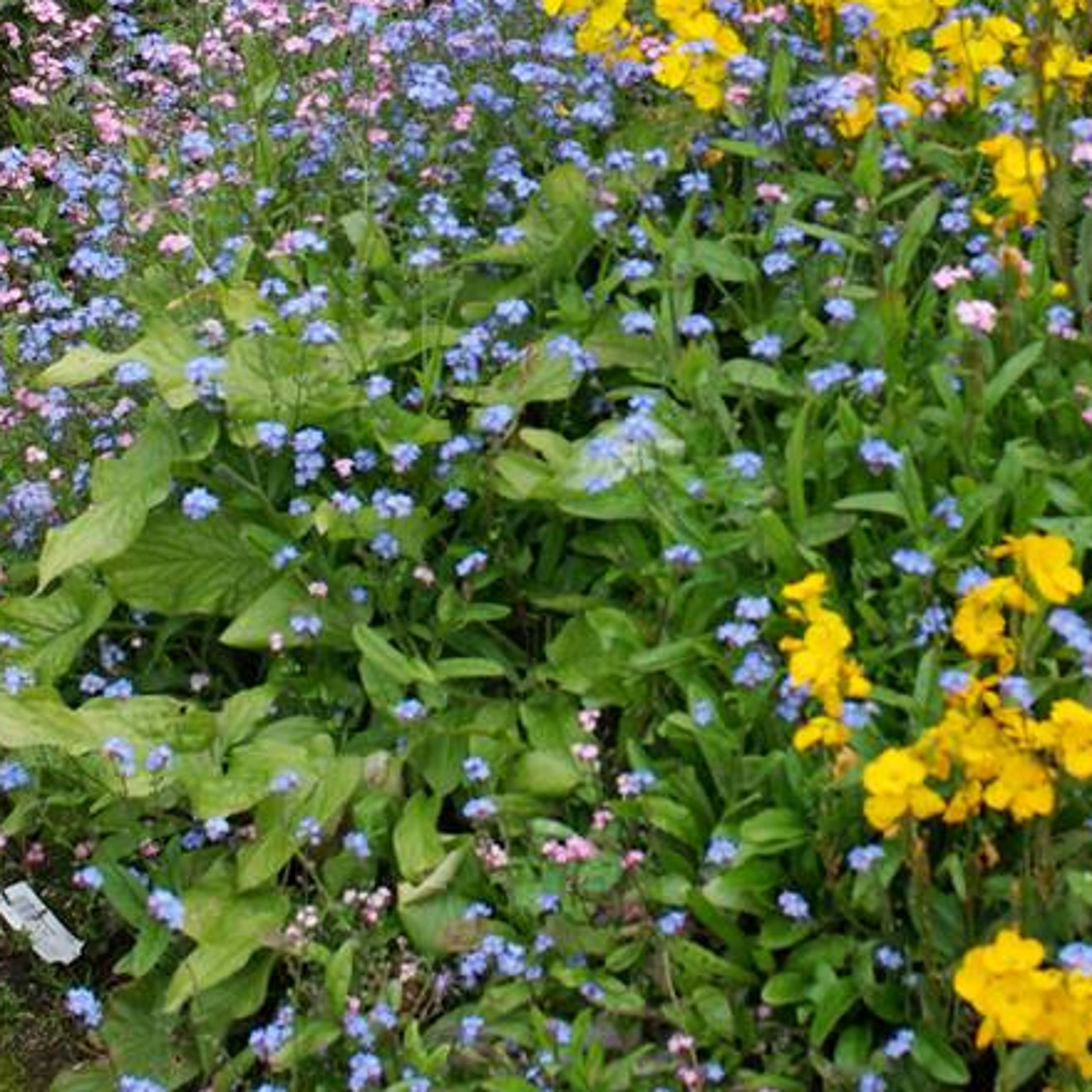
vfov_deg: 16.5
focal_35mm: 104
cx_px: 661
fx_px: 3711
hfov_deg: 16.7
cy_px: 102
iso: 100
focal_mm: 35
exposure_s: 1/180
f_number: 5.6
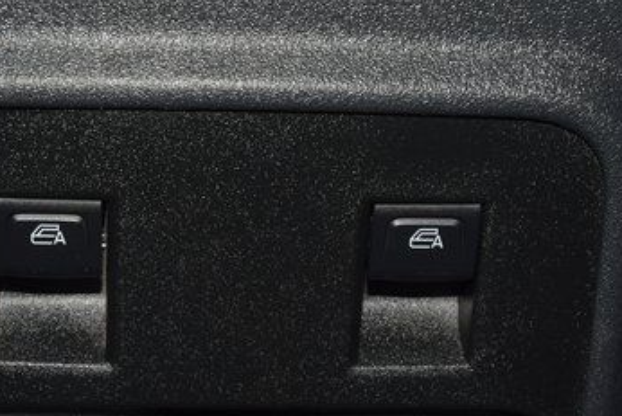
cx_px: 270
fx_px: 2109
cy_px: 269
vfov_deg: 11.2
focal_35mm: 122
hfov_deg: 16.8
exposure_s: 1/60
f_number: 8
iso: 100
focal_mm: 44
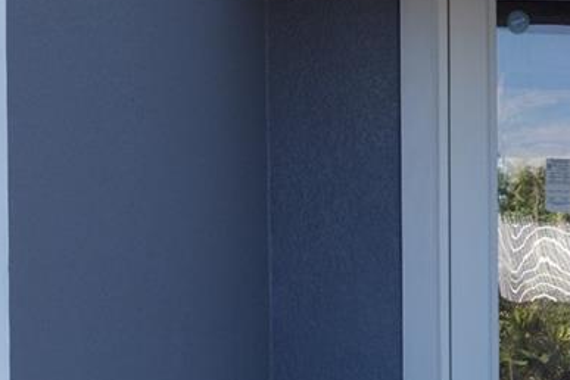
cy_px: 362
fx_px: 1963
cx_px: 641
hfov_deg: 16.0
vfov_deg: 11.0
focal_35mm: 124
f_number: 8
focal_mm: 20
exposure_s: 1/30
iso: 100
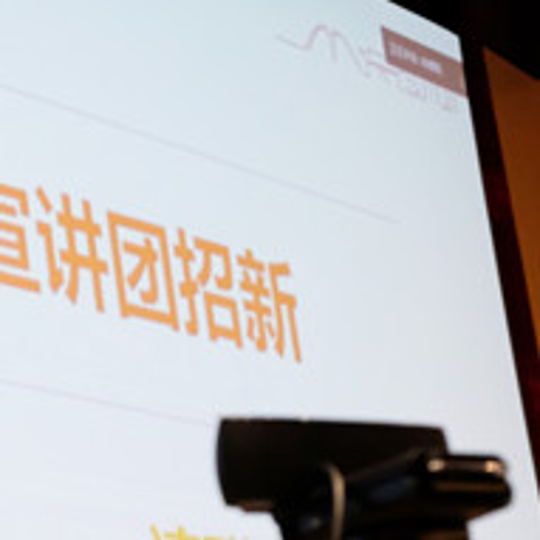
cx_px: -283
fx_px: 1977
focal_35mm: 112
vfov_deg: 15.3
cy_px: 540
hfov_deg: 14.5
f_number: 5.6
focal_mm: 27.7
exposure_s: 1/150
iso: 5000
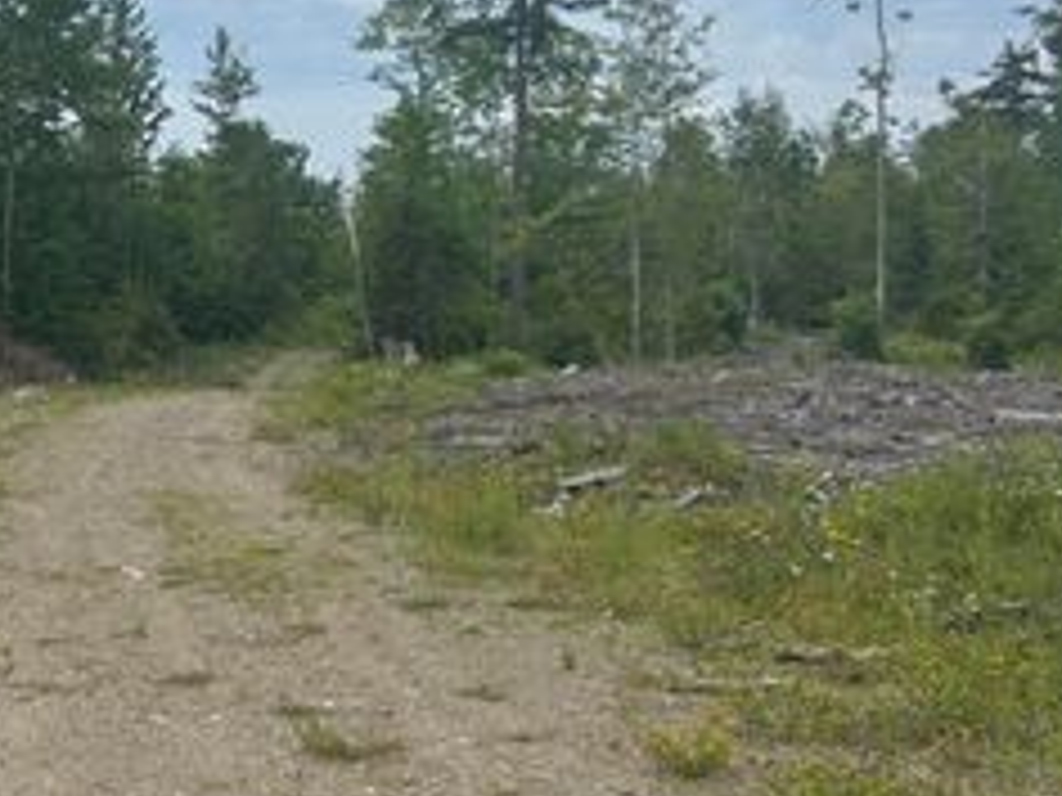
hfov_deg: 33.0
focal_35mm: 55
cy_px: 182
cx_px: 94
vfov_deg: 26.2
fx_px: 1687
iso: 50
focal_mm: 5.96
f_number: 1.6
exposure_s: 1/5076
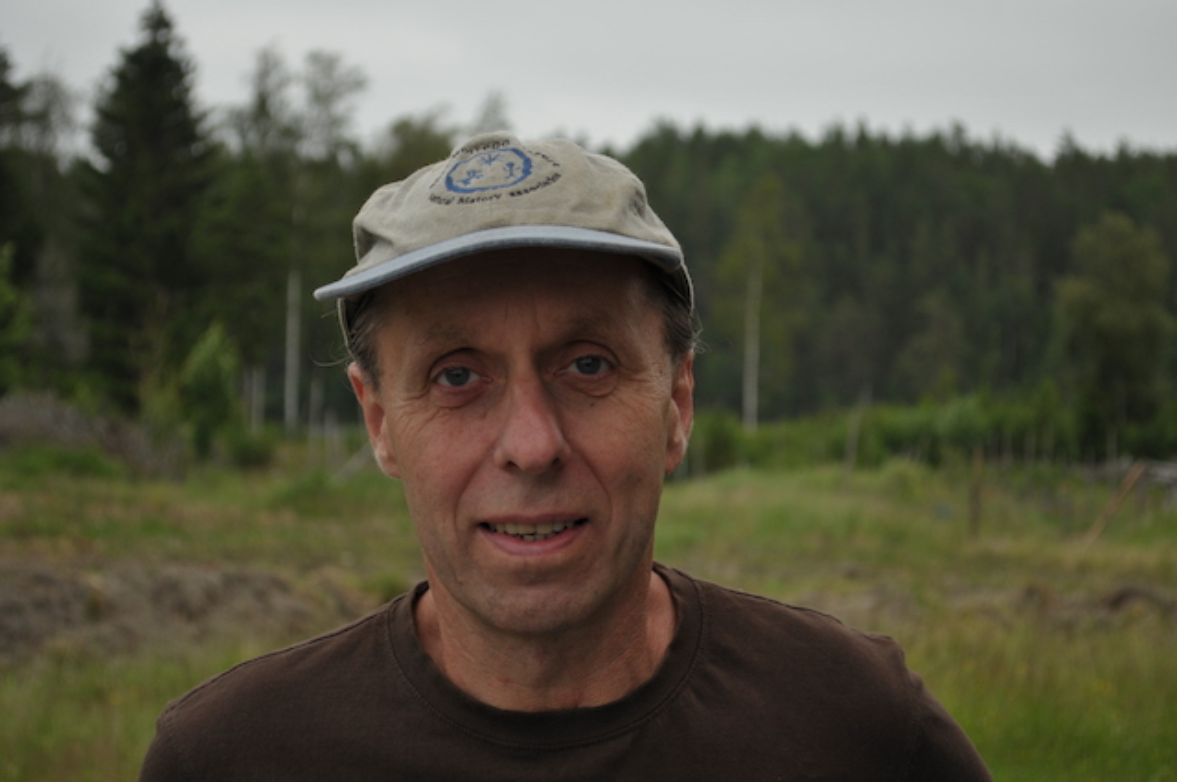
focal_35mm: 82
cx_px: 588
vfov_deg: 16.5
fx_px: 2694
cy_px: 391
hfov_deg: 24.6
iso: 200
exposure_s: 1/320
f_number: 5.6
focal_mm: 55
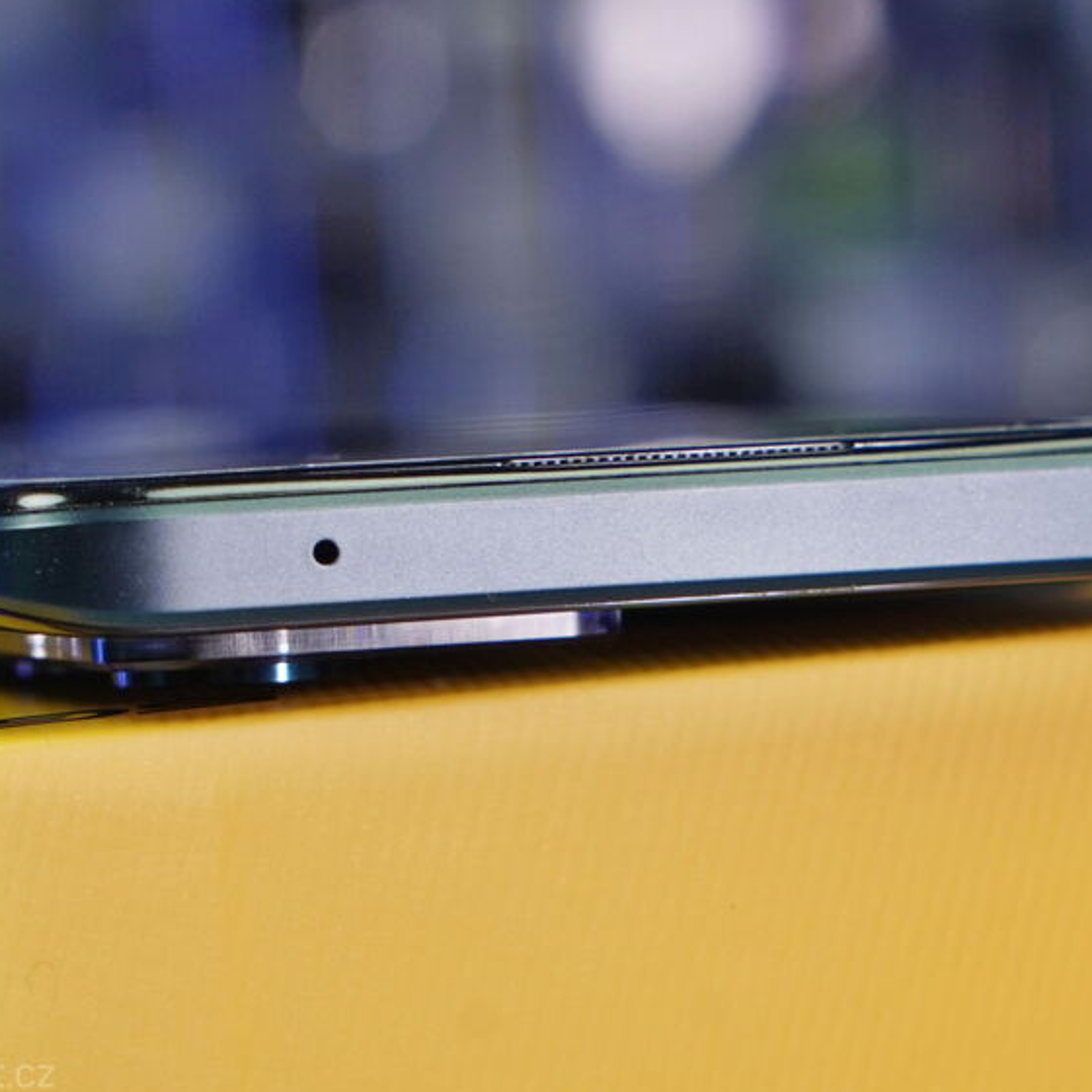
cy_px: 509
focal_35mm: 102
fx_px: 3640
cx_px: 644
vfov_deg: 17.1
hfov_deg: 17.0
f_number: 7.1
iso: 800
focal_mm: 70
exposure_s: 1/125
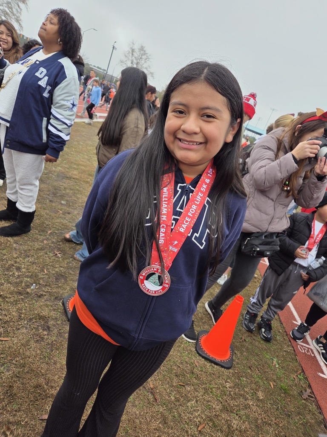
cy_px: 218
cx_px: 164
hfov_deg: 58.9
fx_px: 290
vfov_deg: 73.9
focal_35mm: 23
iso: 25
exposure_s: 1/180
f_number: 1.8
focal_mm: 5.4
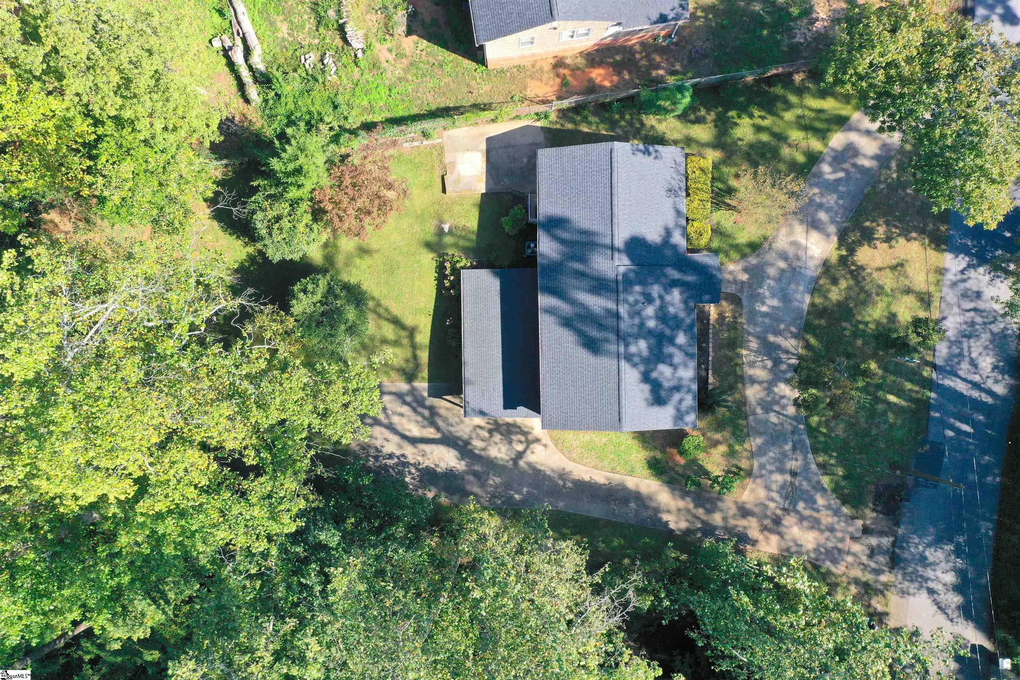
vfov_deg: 46.4
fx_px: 793
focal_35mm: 28
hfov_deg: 65.5
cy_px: 340
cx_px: 510
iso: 100
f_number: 5
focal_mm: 10.26
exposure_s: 1/320
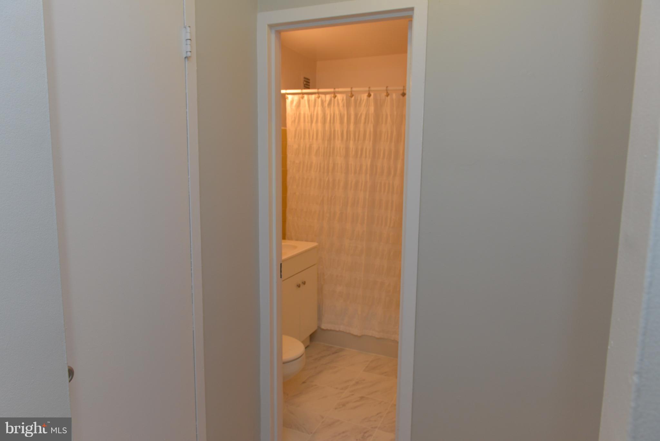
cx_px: 330
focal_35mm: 24
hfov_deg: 73.7
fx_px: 440
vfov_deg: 53.2
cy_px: 220
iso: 640
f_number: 6.3
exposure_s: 1/60
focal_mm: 24
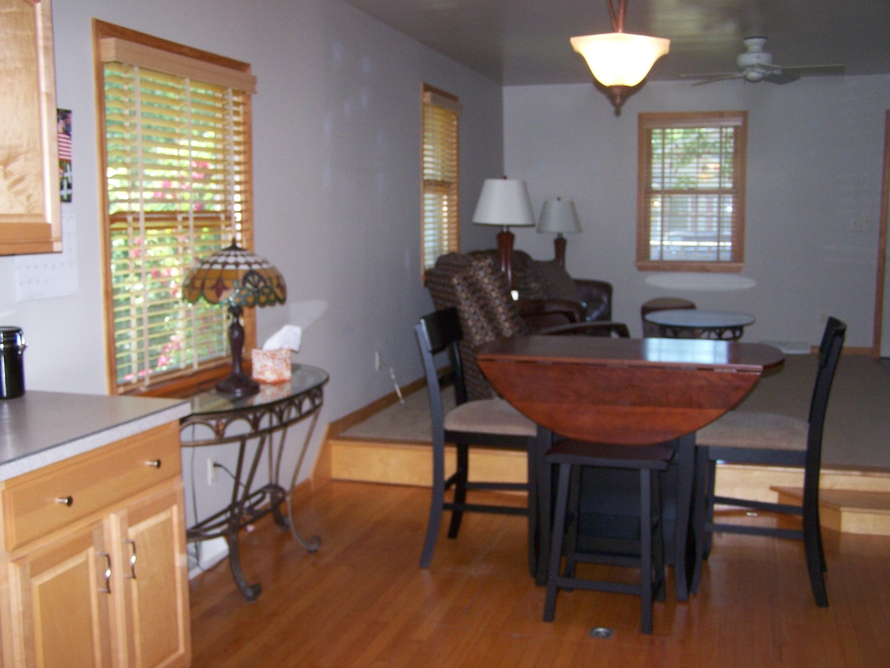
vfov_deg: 37.7
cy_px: 334
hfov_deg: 49.0
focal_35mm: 38
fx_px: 977
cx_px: 445
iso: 140
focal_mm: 6.3
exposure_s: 1/60
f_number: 2.8
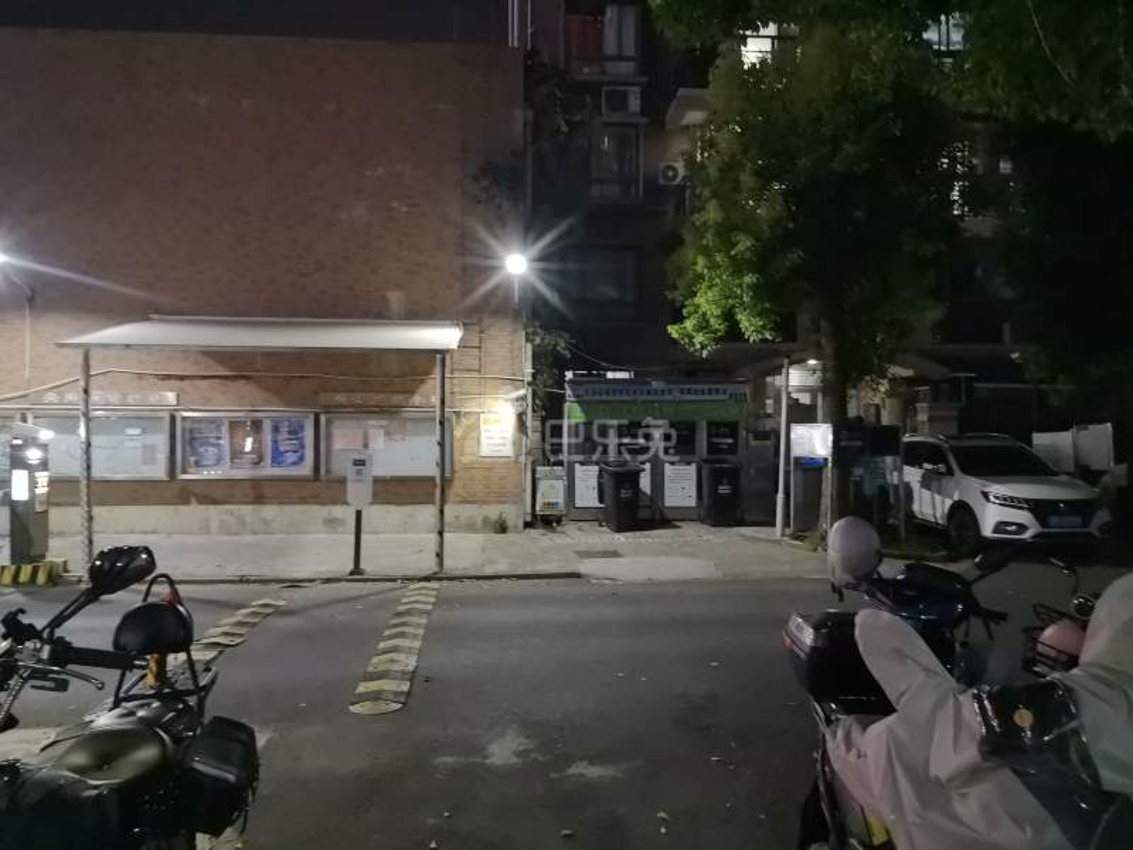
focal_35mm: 27
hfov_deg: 65.3
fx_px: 884
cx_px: 566
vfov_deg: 51.4
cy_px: 425
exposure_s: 1/25
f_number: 2
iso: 640
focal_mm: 5.72
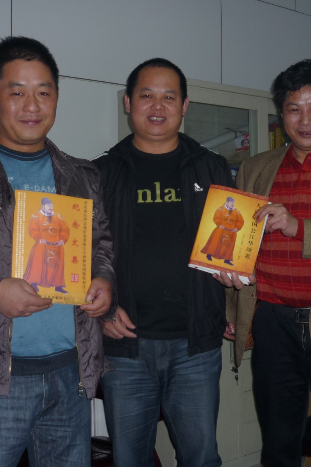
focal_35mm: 46
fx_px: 596
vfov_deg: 42.7
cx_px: 163
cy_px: 233
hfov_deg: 29.2
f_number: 2.8
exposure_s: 1/30
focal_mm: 5.5
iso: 100
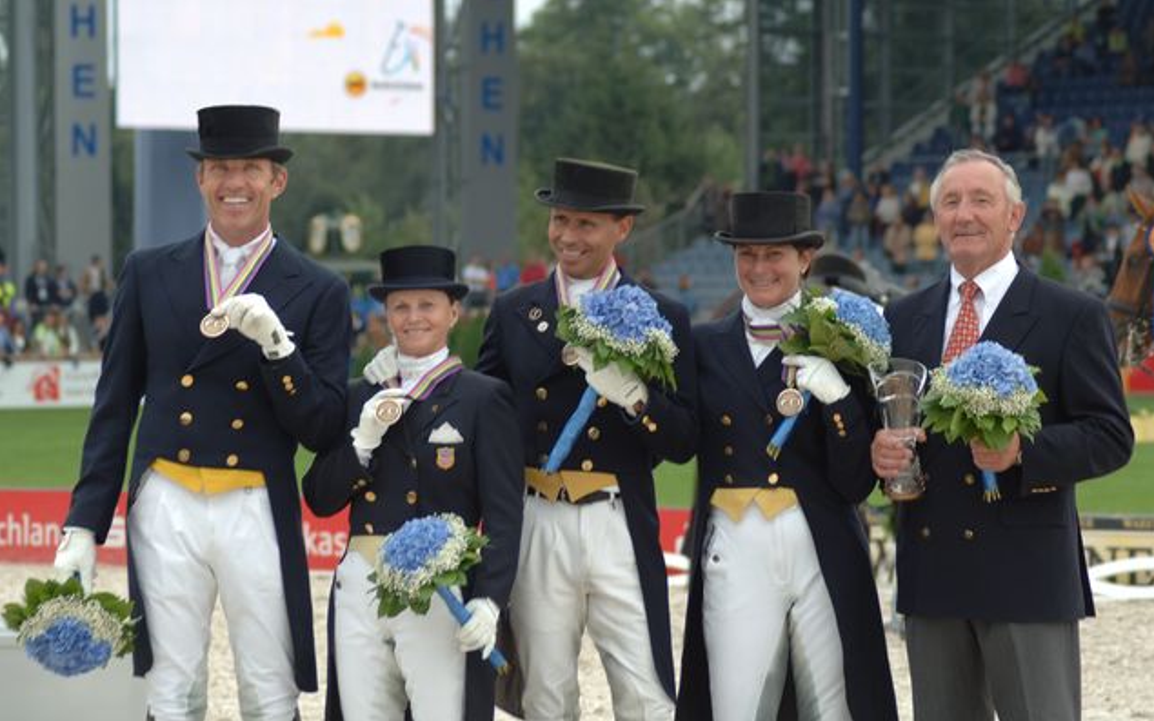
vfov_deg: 8.5
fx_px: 4844
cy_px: 355
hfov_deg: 13.6
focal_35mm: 154
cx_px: 578
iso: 200
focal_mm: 100
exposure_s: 1/250
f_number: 5.6
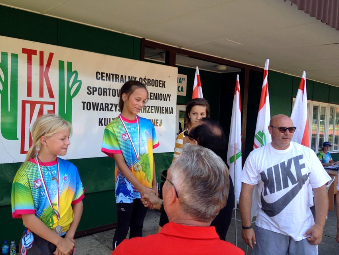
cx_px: 170
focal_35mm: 35
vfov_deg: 40.7
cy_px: 128
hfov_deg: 52.6
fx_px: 343
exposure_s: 1/252
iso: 50
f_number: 2.4
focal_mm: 4.28
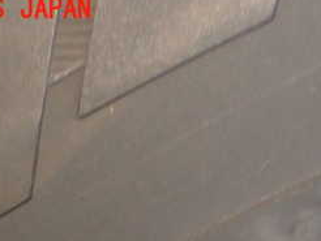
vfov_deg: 8.5
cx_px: 245
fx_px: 1606
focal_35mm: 173
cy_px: 287
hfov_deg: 11.4
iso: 800
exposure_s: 1/20
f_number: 3.9
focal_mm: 12.73
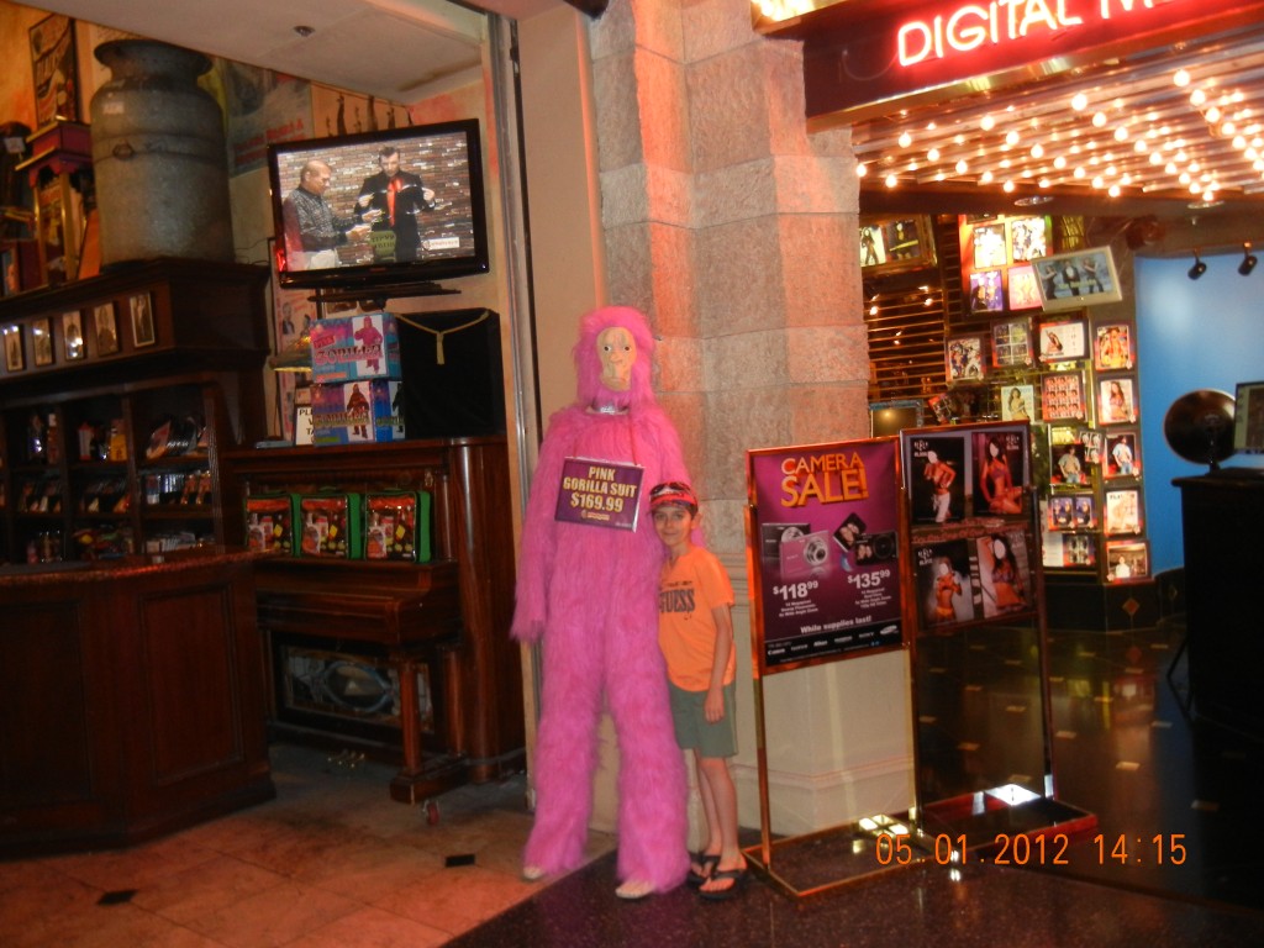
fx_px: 1095
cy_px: 474
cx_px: 632
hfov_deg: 60.0
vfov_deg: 46.8
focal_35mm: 30
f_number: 3.5
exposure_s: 1/30
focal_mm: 5.4
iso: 400
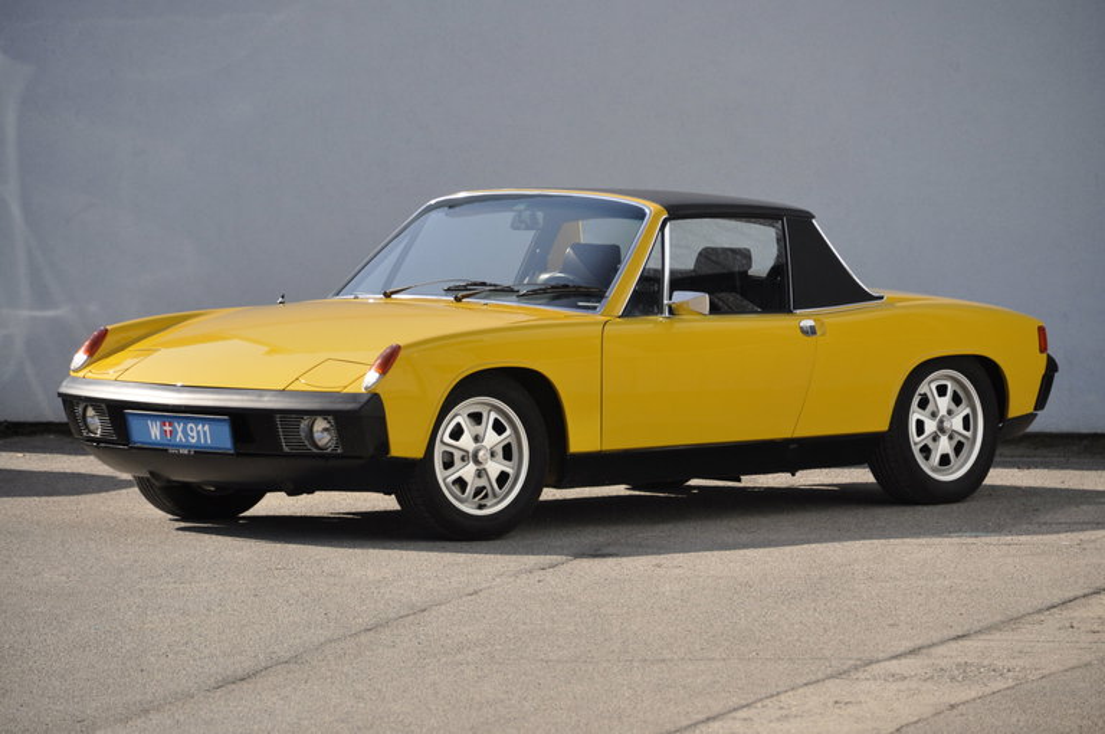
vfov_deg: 6.3
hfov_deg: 9.5
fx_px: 6668
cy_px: 367
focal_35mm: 218
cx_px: 552
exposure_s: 1/640
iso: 500
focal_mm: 145
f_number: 6
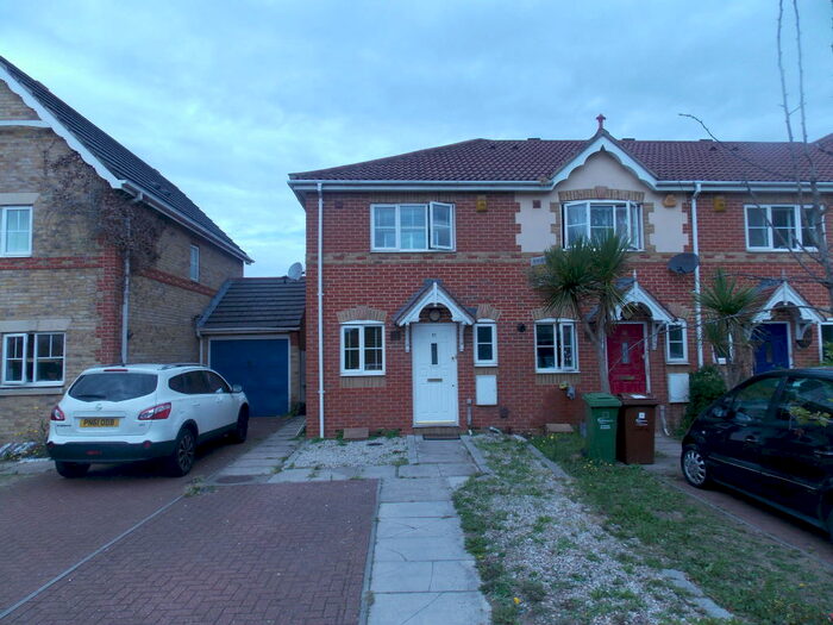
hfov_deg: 73.9
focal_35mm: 23
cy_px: 312
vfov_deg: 58.9
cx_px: 416
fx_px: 553
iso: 80
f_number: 3.1
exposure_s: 1/1000
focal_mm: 4
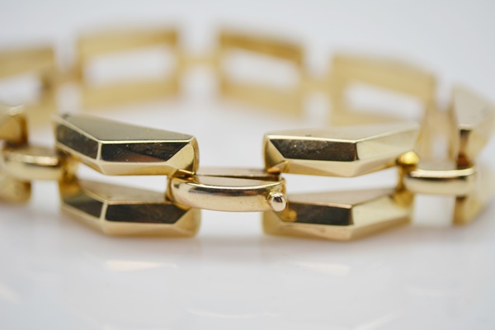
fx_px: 907
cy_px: 165
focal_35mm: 66
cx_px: 248
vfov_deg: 20.6
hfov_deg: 30.5
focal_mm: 44
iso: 200
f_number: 5.6
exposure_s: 1/125
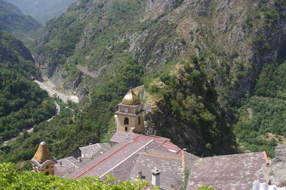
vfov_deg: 34.1
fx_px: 310
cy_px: 95
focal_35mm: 39
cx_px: 143
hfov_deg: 49.6
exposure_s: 1/180
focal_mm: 26
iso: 100
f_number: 6.7
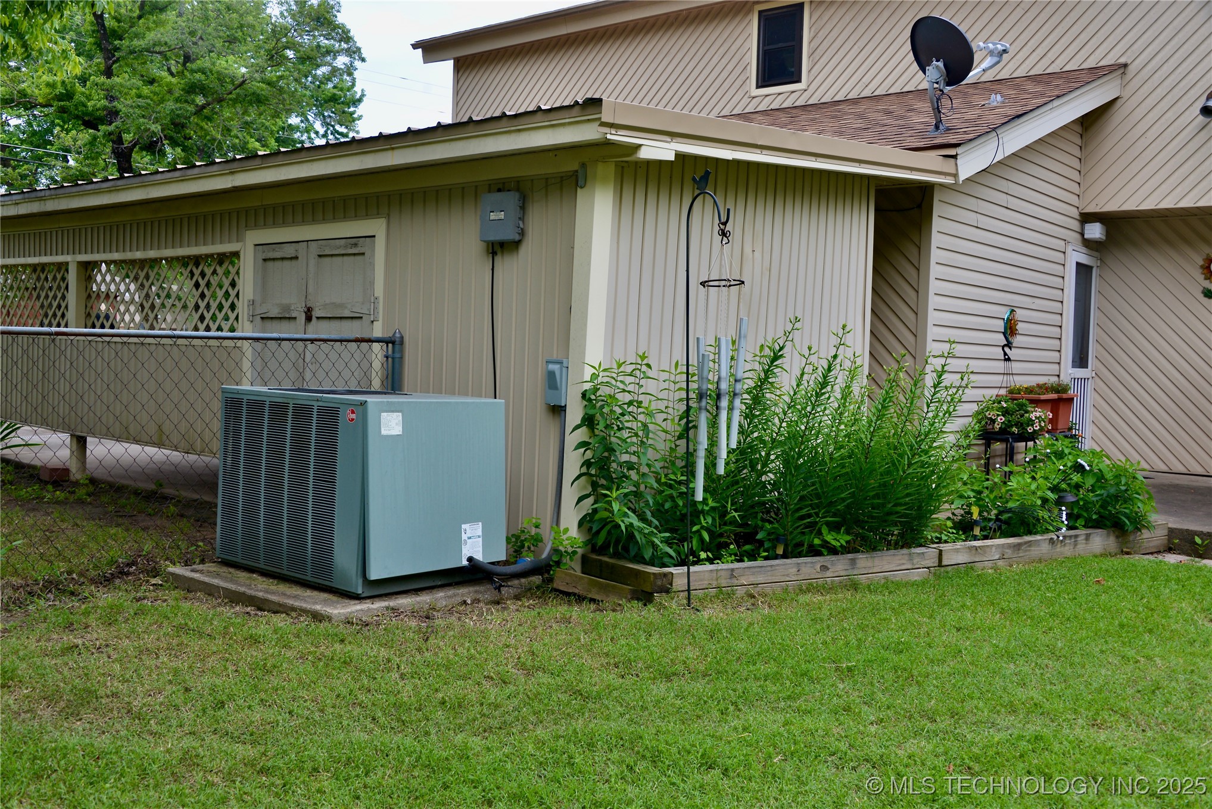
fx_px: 1145
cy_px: 404
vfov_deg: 38.9
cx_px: 606
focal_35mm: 34
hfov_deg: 55.8
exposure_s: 1/250
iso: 320
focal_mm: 34
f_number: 8
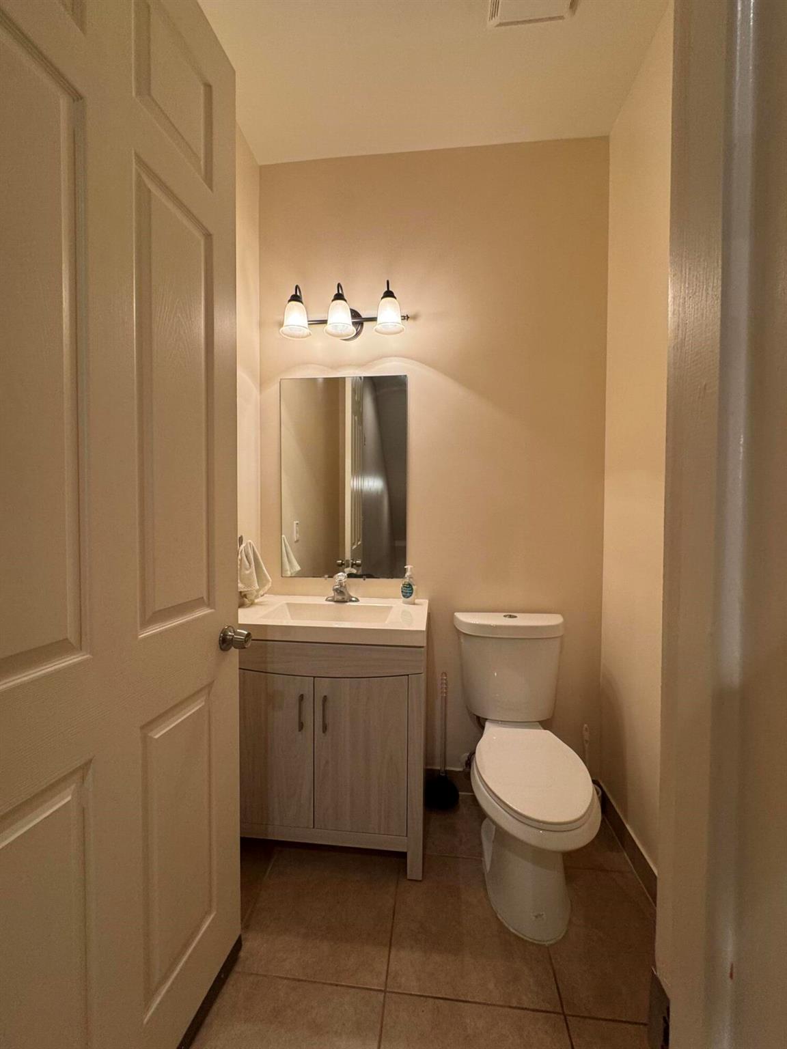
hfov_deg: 85.7
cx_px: 394
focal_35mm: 14
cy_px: 524
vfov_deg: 102.1
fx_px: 424
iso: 160
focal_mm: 2.22
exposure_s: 1/60
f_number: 2.2
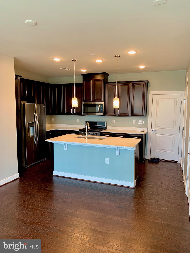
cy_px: 126
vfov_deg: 67.3
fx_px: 190
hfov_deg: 53.1
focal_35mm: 26
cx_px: 95
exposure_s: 1/60
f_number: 1.8
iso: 64
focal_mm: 4.25
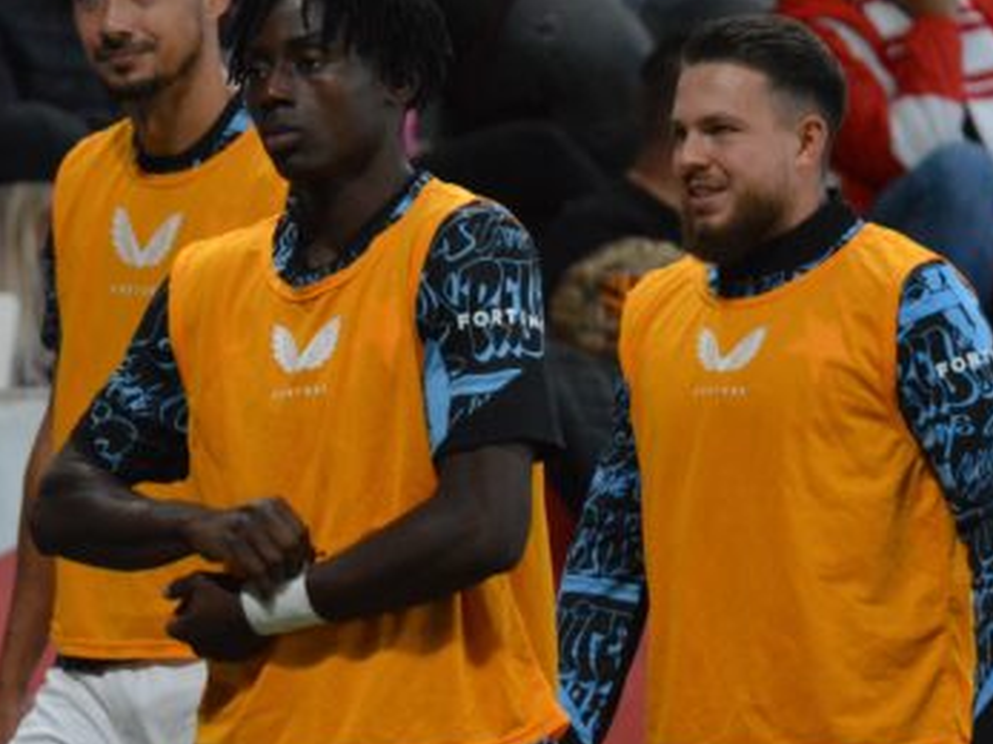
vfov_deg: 2.7
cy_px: 405
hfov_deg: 3.7
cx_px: 246
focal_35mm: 543
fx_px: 15571
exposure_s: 1/1000
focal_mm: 170
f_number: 5
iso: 3200
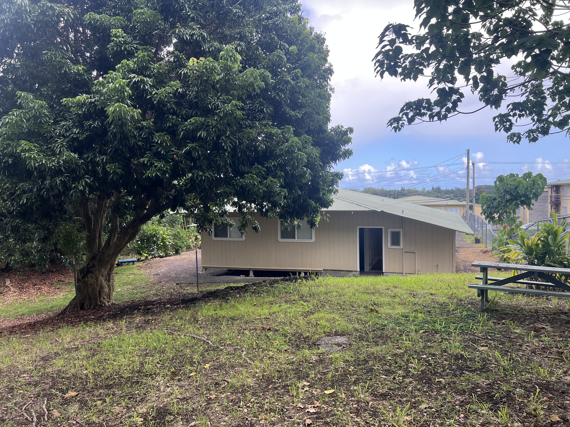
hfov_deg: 67.3
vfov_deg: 53.1
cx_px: 285
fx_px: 428
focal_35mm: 26
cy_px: 214
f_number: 1.5
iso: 50
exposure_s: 1/591
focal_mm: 5.7
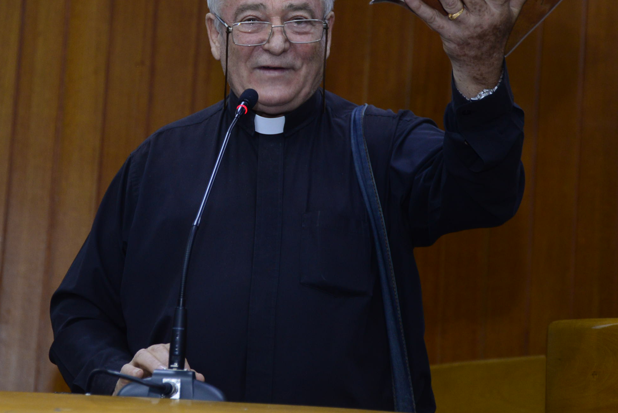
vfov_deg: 9.9
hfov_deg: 14.7
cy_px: 144
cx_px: 251
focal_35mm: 139
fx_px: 2387
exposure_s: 1/60
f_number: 5.6
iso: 1600
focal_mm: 90
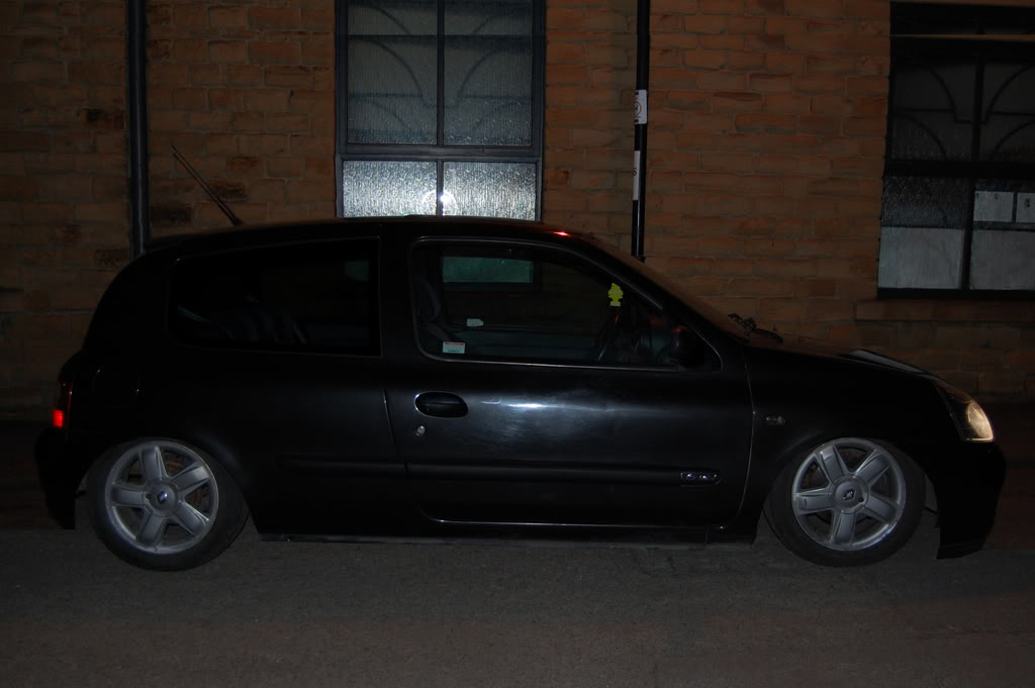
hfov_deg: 49.6
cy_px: 344
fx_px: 1120
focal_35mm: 39
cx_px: 518
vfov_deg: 34.2
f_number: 4.2
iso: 400
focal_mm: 26
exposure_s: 1/60
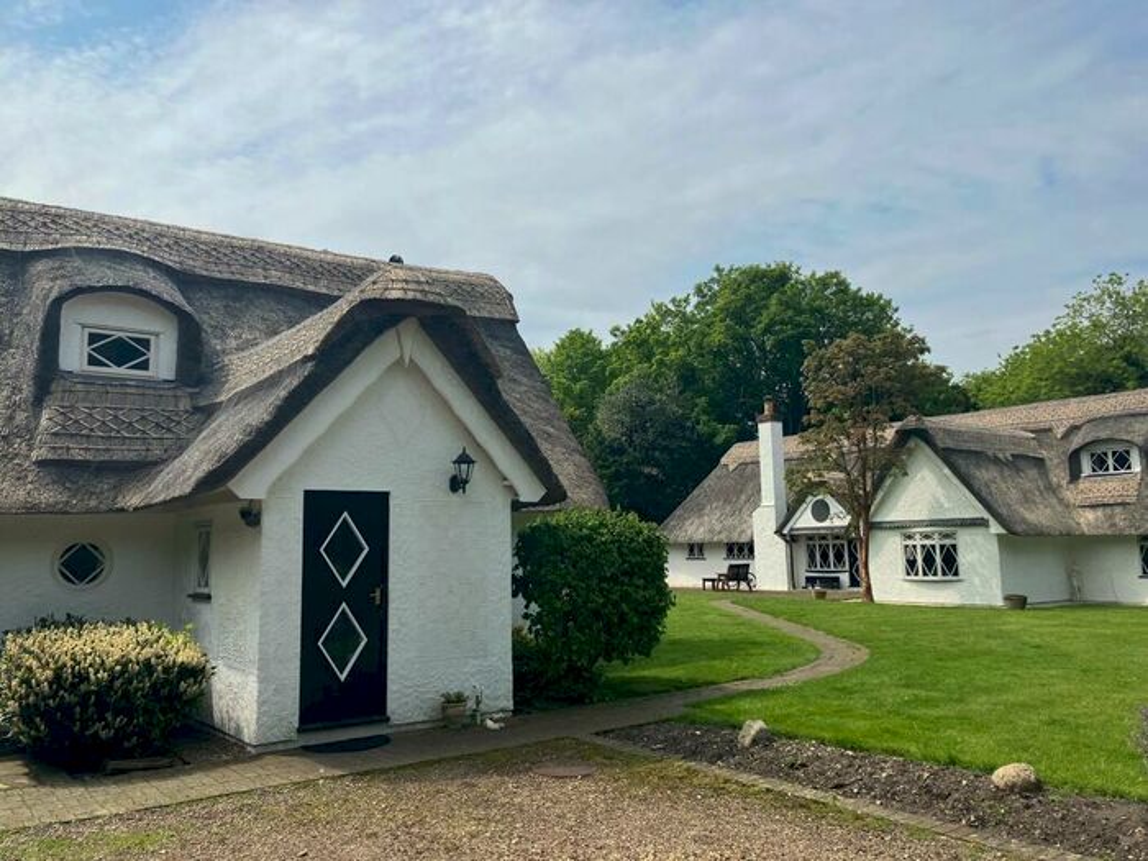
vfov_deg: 49.7
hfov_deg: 63.4
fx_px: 929
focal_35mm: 28
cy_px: 430
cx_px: 574
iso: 32
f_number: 1.8
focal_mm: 3.99
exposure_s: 1/3472
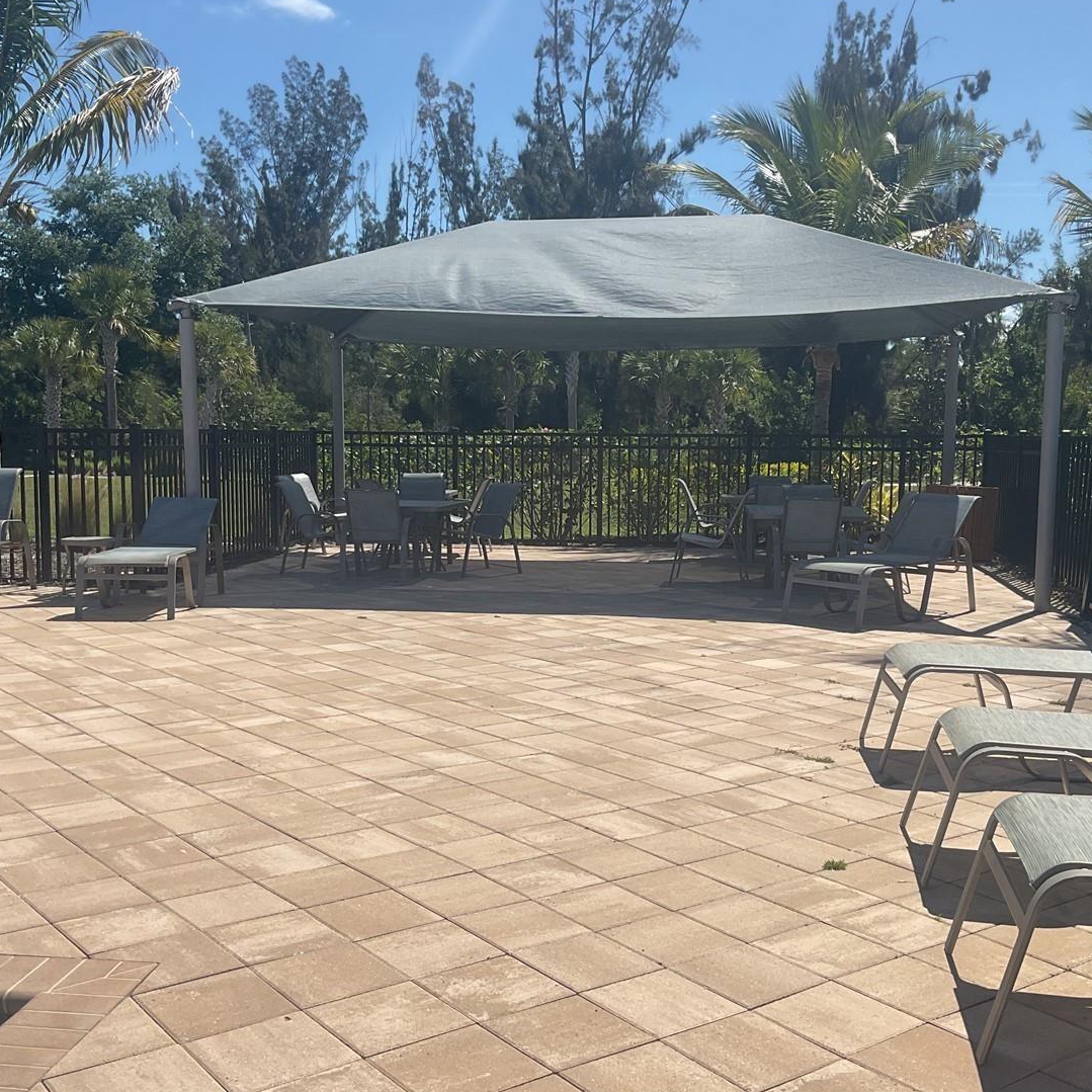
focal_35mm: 38
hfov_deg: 43.8
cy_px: 581
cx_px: 571
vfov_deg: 43.8
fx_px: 1356
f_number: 1.8
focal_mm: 3
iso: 16
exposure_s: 1/2538
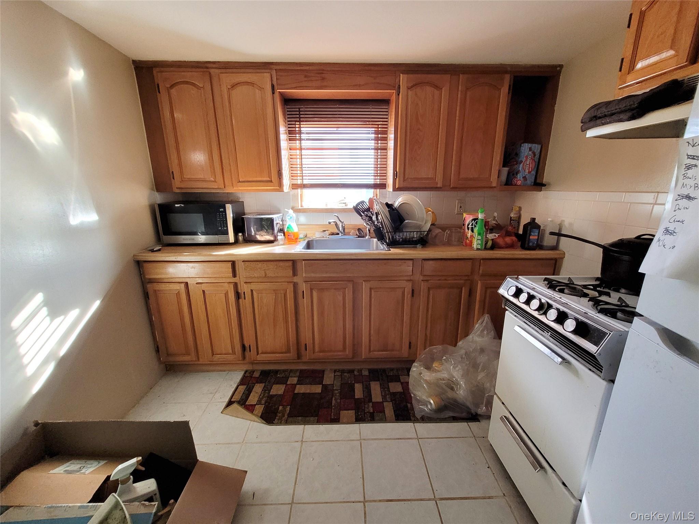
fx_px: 263
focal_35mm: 13
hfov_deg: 106.2
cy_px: 262
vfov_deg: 89.9
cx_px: 350
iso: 320
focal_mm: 1.74
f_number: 2.2
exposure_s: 1/40
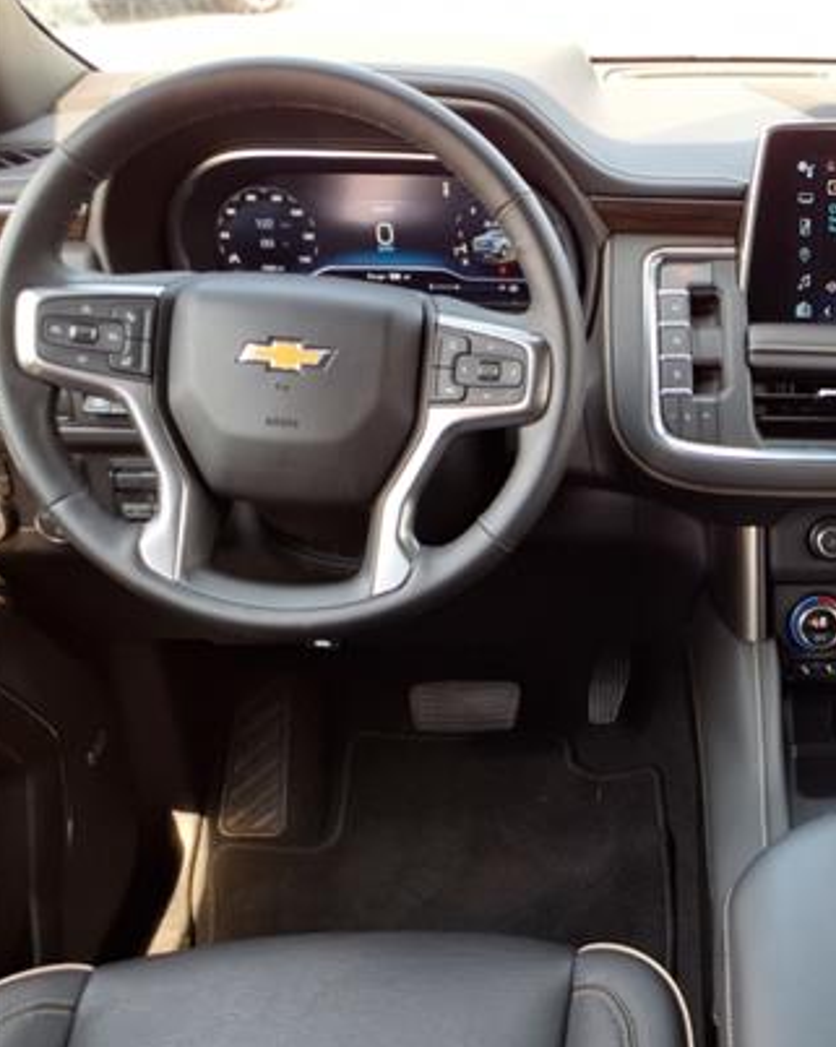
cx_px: 818
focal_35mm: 42
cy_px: 596
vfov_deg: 43.7
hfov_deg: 33.0
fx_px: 1300
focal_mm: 3.58
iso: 40
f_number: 1.9
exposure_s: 1/120
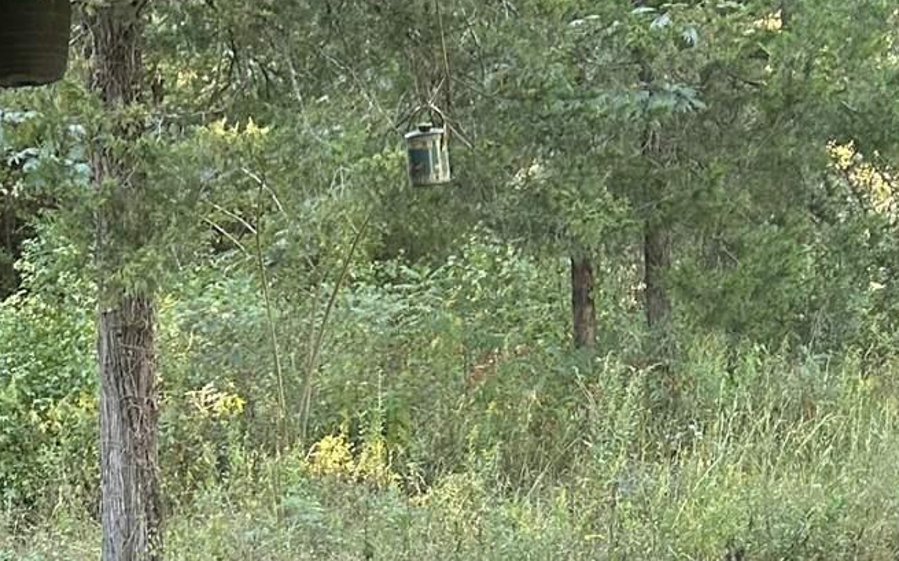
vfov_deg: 12.5
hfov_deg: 21.3
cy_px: 946
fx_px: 2376
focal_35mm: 97
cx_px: 299
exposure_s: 1/121
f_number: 1.5
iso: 125
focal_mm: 5.7
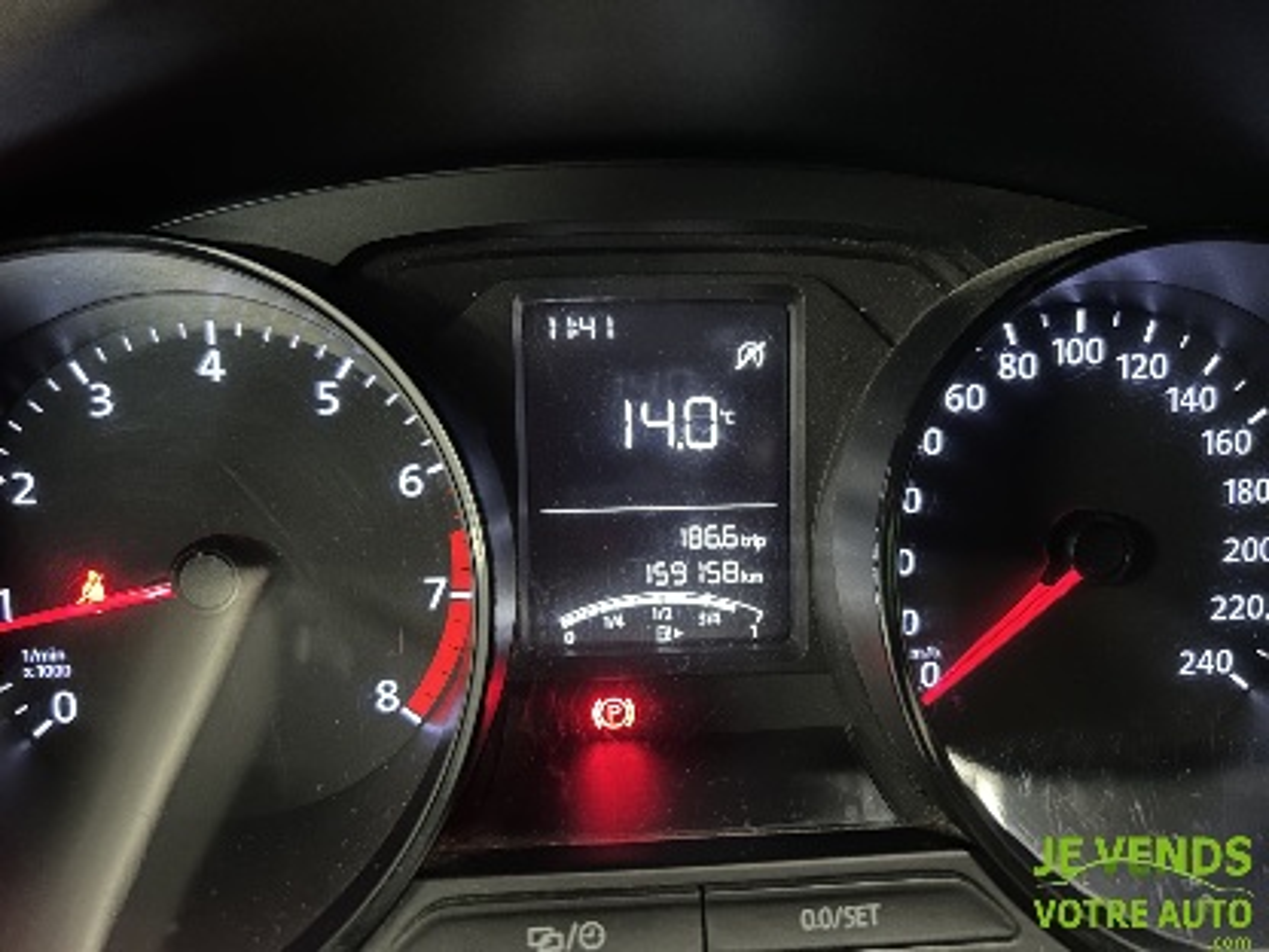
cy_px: 476
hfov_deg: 67.3
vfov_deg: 53.1
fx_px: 953
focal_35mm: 26
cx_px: 634
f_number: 1.5
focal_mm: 5.7
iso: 640
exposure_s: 1/17
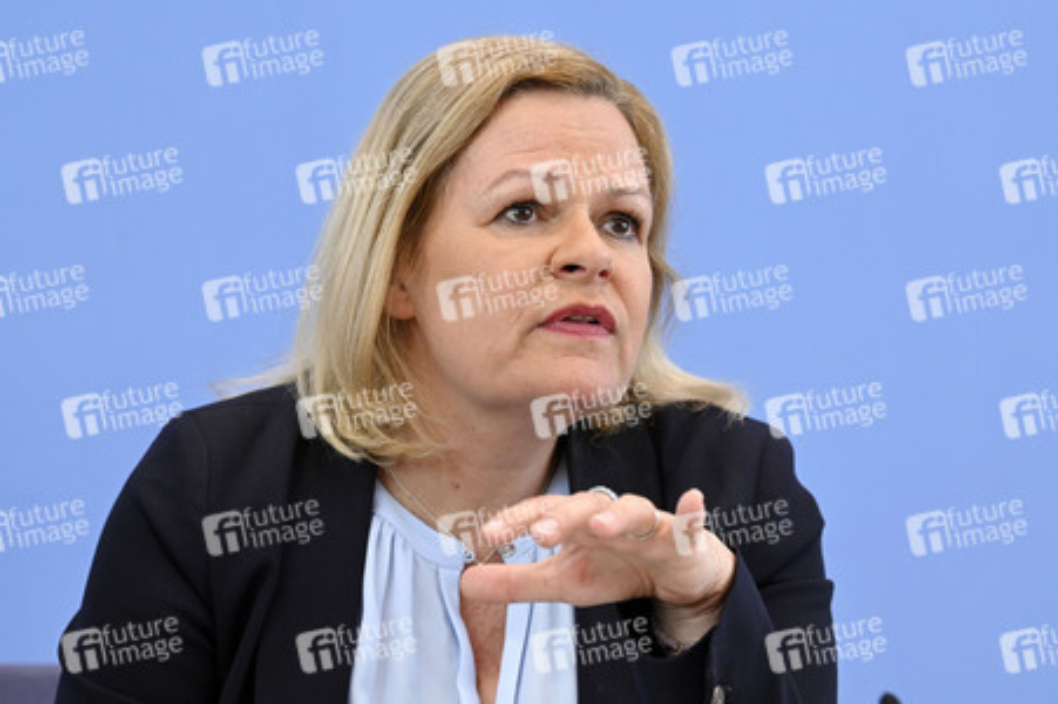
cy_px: 352
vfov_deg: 10.1
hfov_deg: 15.2
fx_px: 3964
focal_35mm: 135
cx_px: 529
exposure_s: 1/800
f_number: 5.6
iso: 3200
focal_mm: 135
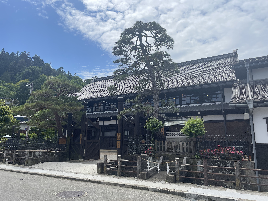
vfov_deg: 53.1
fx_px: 201
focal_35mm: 26
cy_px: 100
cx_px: 134
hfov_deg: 67.3
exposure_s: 1/4464
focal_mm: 4.2
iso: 32
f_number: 1.6
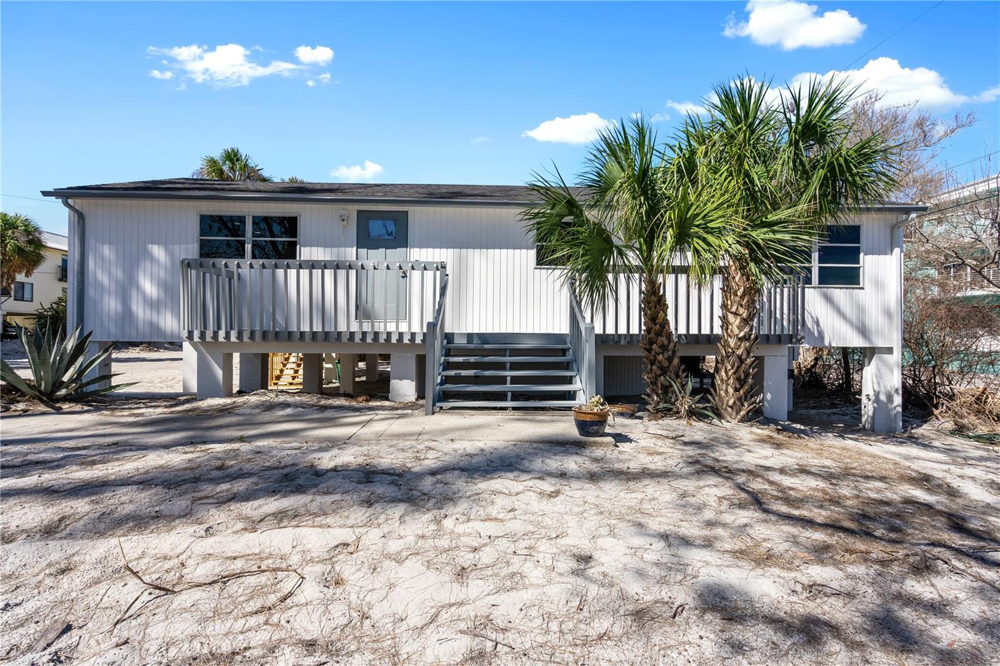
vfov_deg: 73.7
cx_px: 500
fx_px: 444
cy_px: 333
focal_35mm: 16
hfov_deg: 96.7
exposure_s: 1/1600
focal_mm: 16
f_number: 8
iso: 400
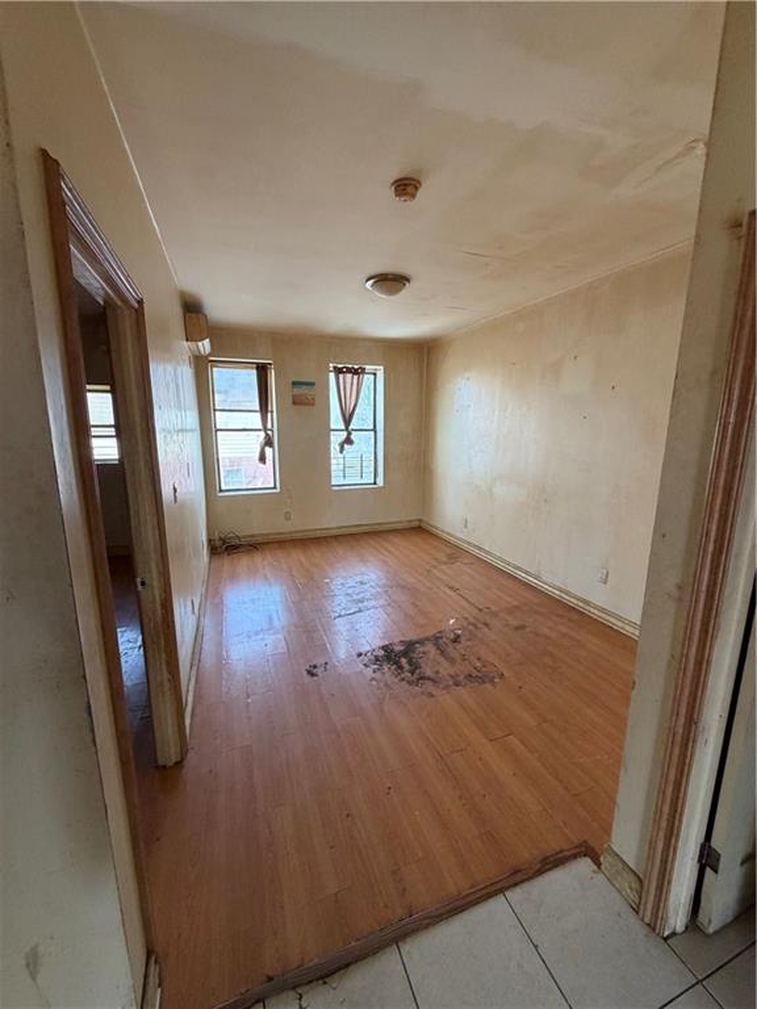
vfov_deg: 102.1
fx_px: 408
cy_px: 504
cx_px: 378
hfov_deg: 85.7
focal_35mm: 14
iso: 250
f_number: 2.2
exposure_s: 1/121
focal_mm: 2.22
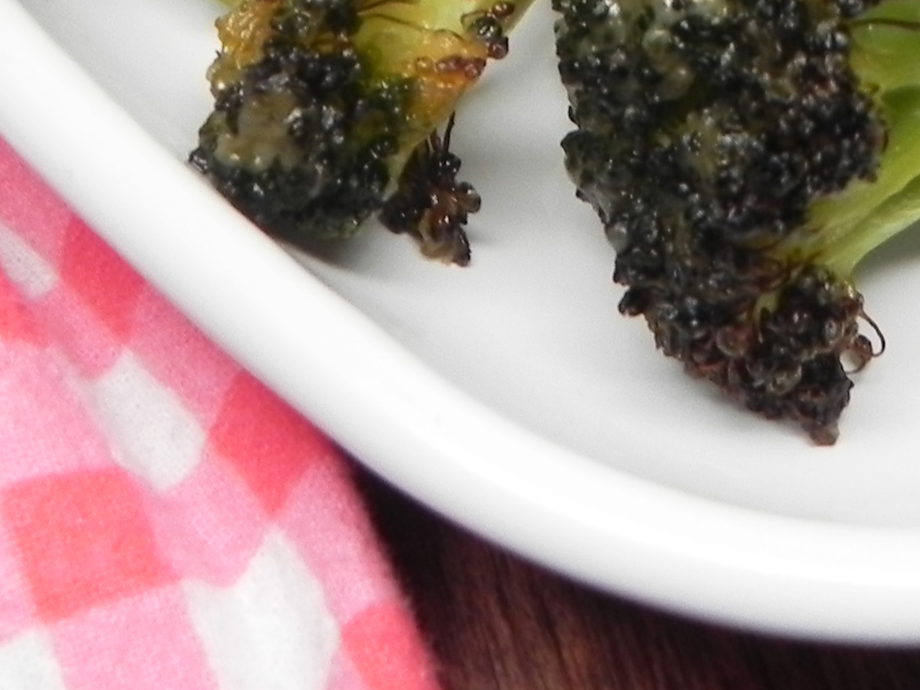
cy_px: -323
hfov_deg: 22.3
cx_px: 701
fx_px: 2313
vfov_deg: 15.7
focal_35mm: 87
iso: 160
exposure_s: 1/44
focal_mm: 4.6
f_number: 2.8
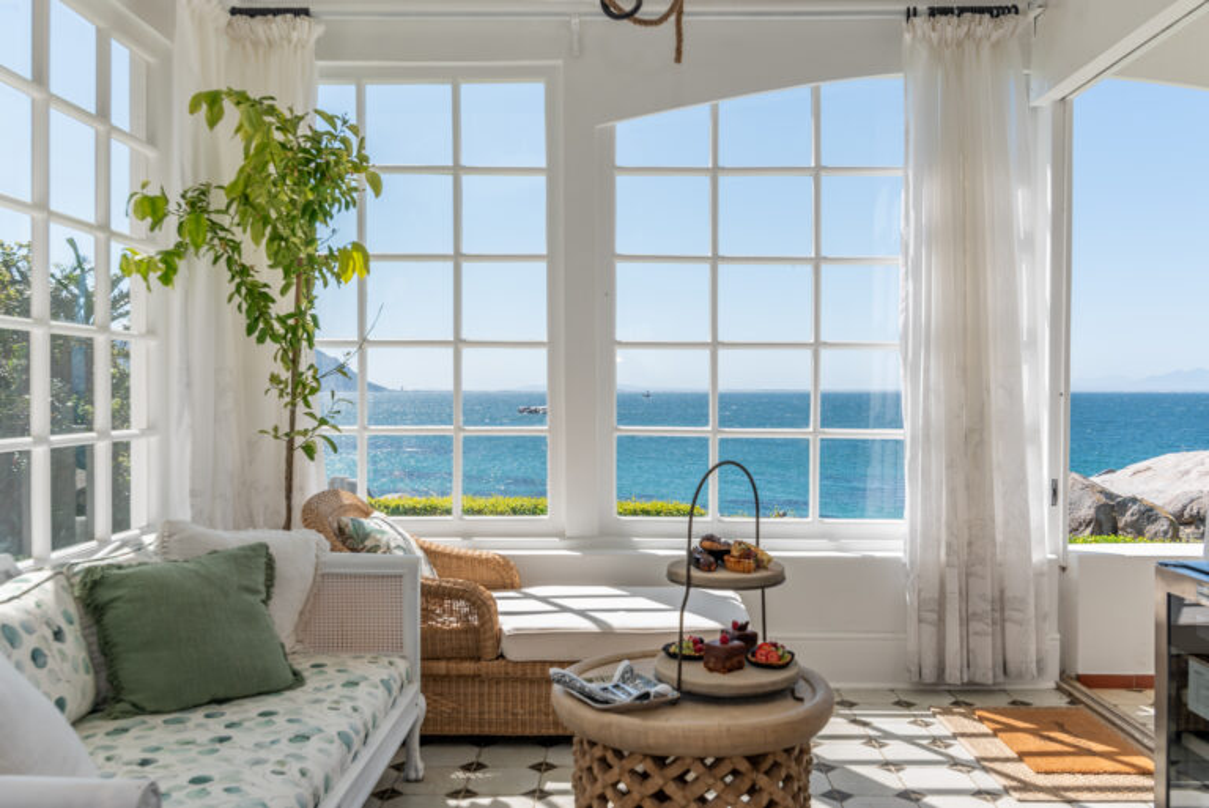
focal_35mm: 30
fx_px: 1008
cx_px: 604
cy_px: 404
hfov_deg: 61.9
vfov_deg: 43.7
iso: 64
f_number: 10
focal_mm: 30
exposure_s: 1/200
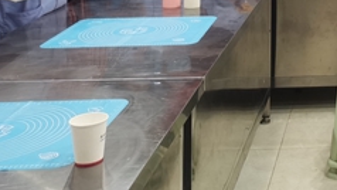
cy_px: -122
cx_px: 428
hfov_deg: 23.9
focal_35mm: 79
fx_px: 706
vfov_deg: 14.0
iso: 200
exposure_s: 1/50
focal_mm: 5.58
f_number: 1.8
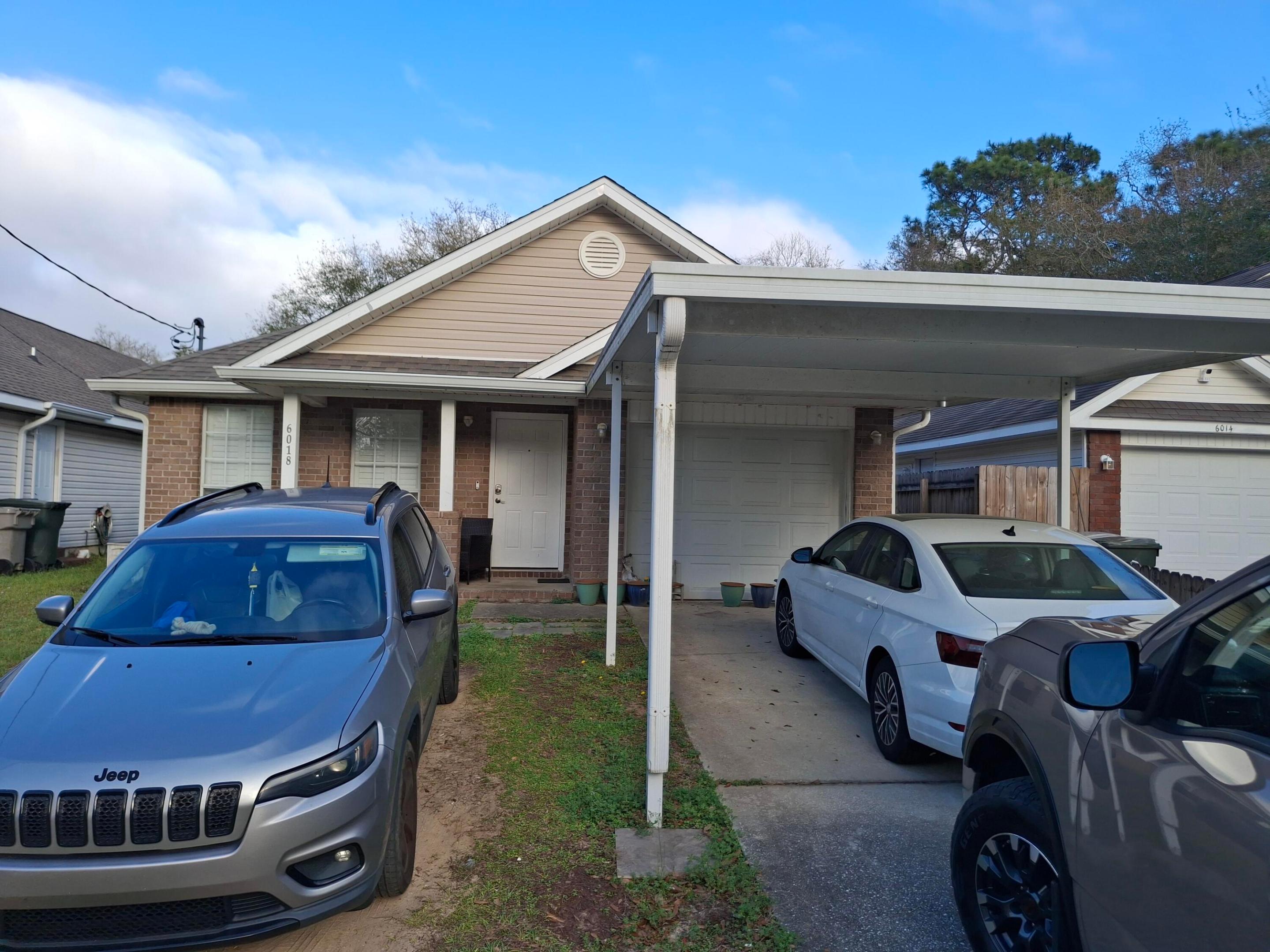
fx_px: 917
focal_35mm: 25
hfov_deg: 69.4
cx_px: 635
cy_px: 476
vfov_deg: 54.9
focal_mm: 4.69
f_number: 1.8
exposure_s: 1/1140
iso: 32
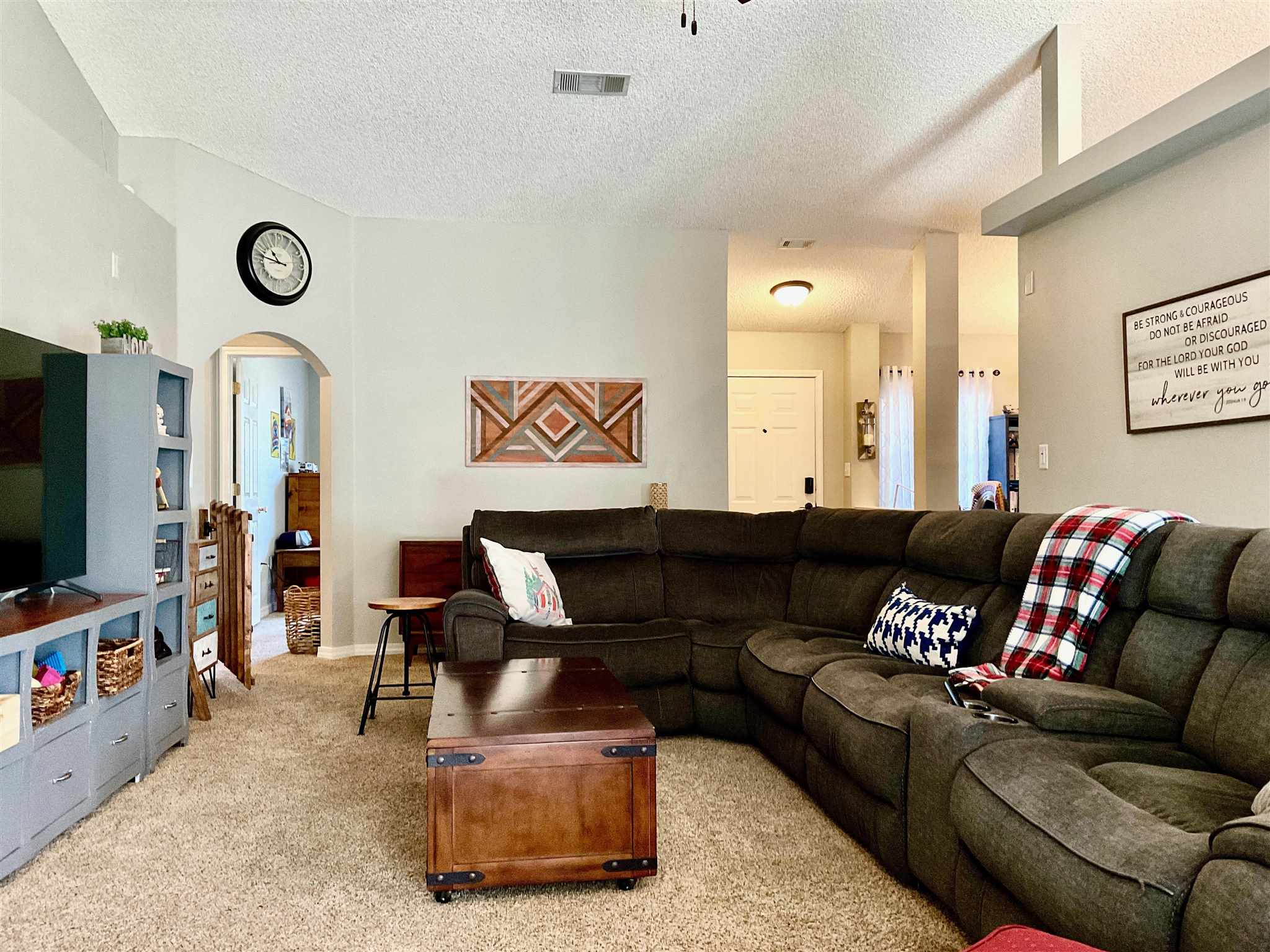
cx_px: 635
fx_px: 1064
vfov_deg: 48.2
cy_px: 476
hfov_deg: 61.7
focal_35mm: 29
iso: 160
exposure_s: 1/60
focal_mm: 3
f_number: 1.8
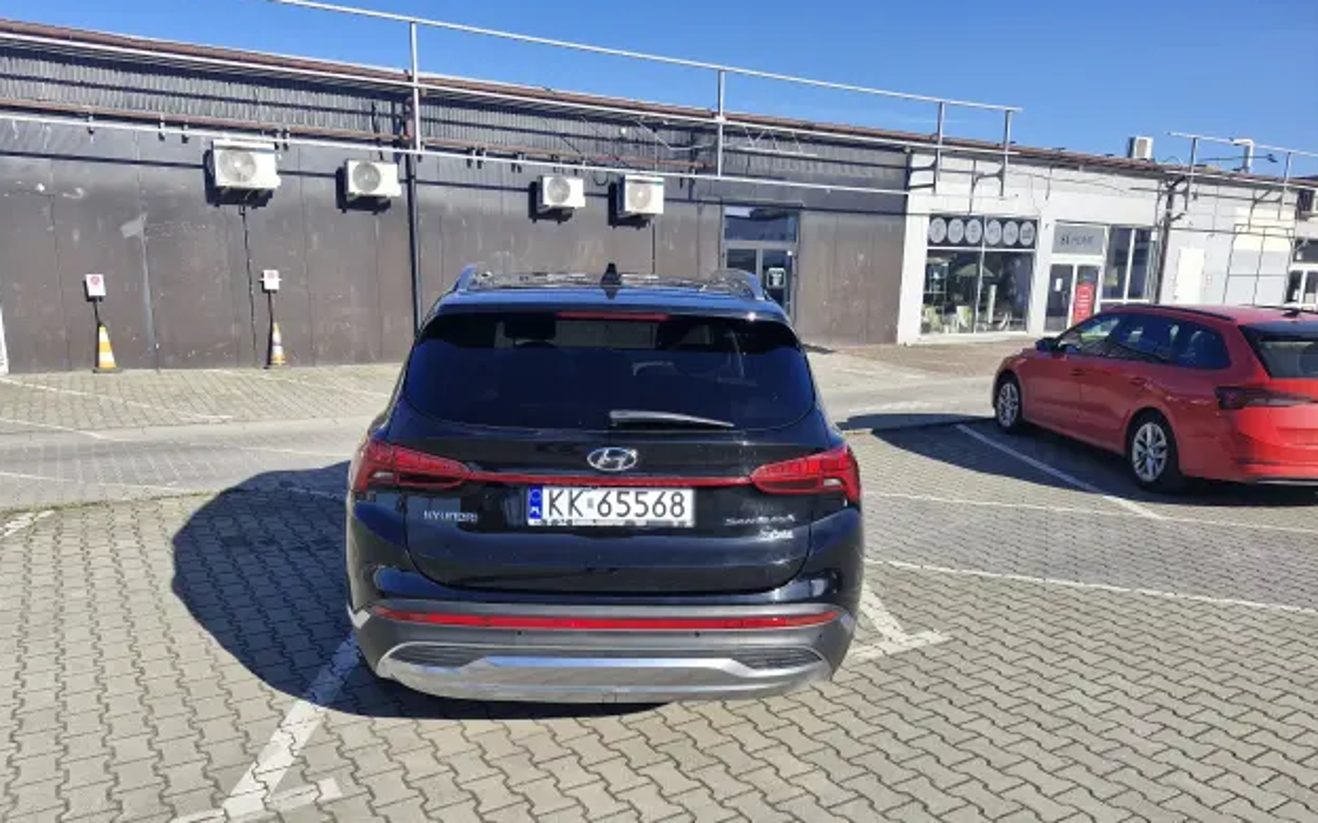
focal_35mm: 25
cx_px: 646
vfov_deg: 49.0
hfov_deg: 72.5
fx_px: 898
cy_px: 494
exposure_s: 1/1112
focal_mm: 5.54
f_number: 1.8
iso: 50
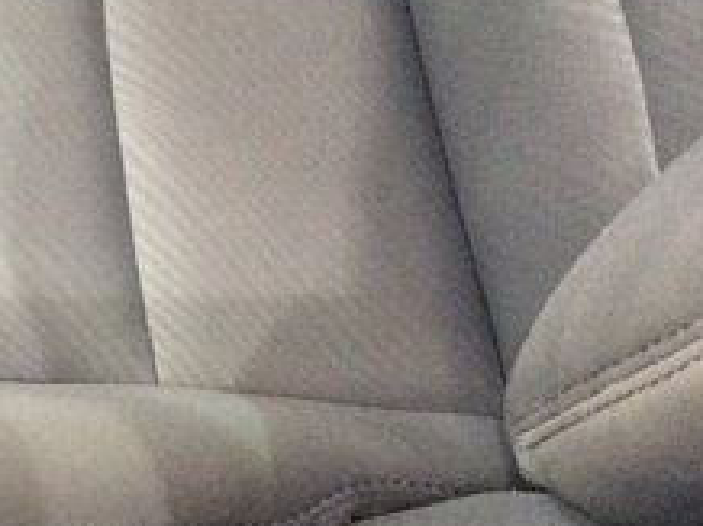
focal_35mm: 94
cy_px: 132
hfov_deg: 19.7
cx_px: -135
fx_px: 1907
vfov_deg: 15.6
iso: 320
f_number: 2.4
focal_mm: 3.3
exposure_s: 1/20
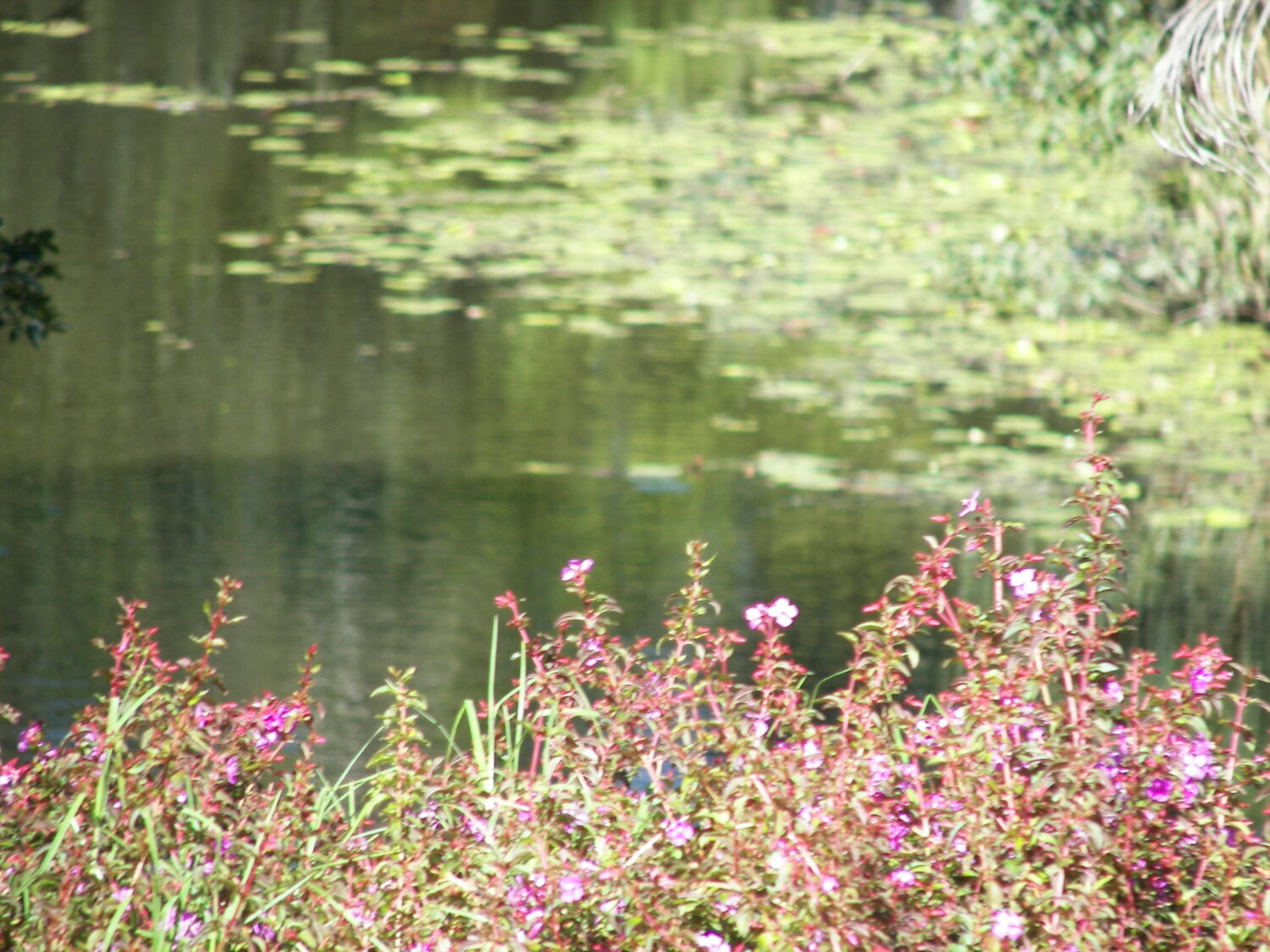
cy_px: 476
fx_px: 15849
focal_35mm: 432
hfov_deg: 4.6
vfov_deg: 3.4
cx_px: 635
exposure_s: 1/200
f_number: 3.7
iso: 64
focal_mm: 72
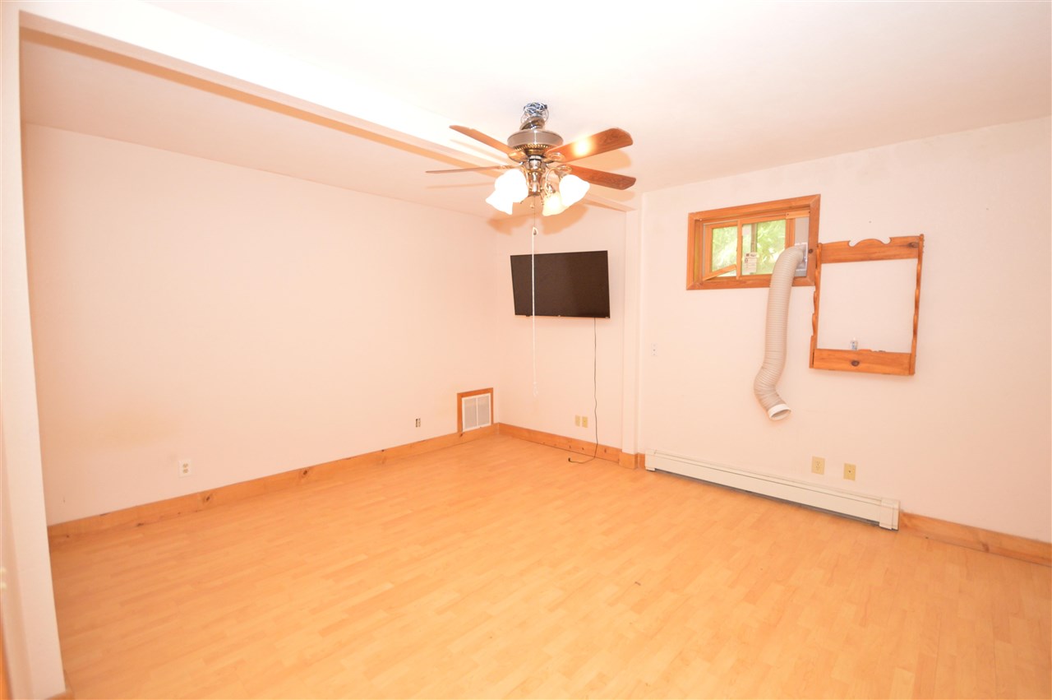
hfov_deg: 100.4
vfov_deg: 77.2
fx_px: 438
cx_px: 526
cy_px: 350
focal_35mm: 15
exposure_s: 1/60
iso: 1400
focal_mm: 10
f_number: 4
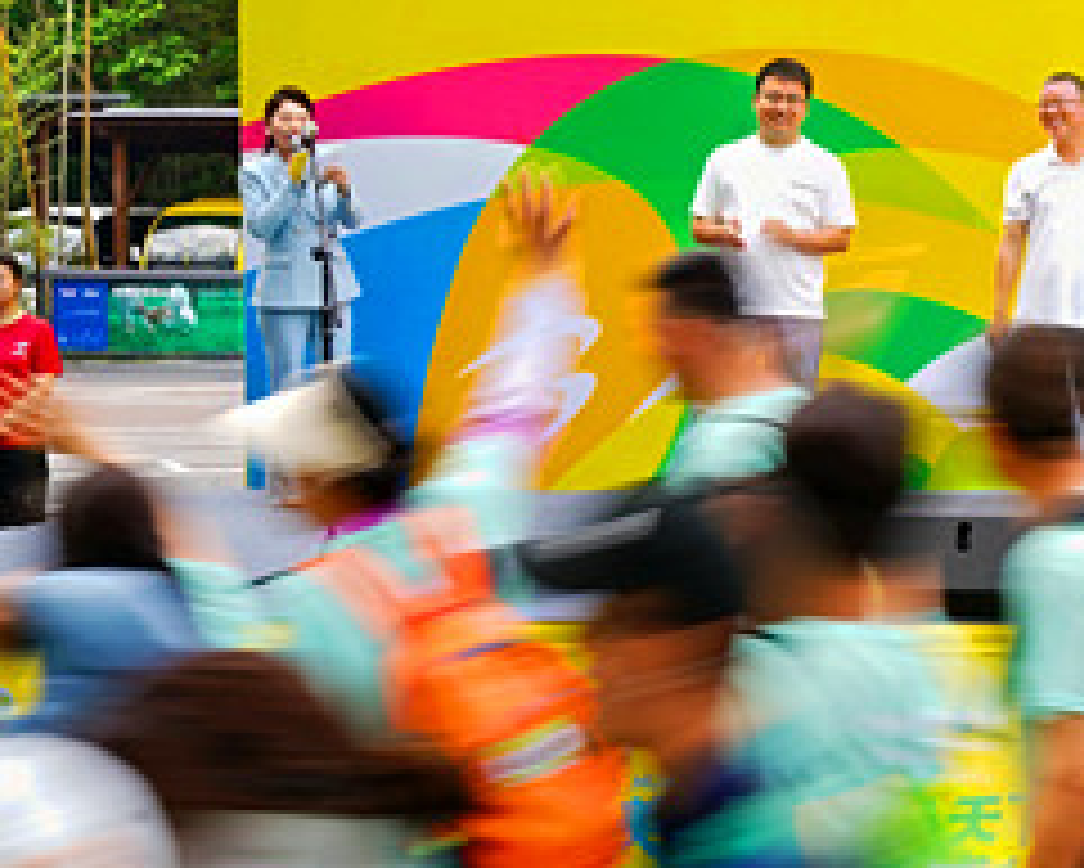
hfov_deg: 15.8
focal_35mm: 112
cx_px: 1619
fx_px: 3595
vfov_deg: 13.8
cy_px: 317
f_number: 9
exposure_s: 1/20
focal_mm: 36
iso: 64
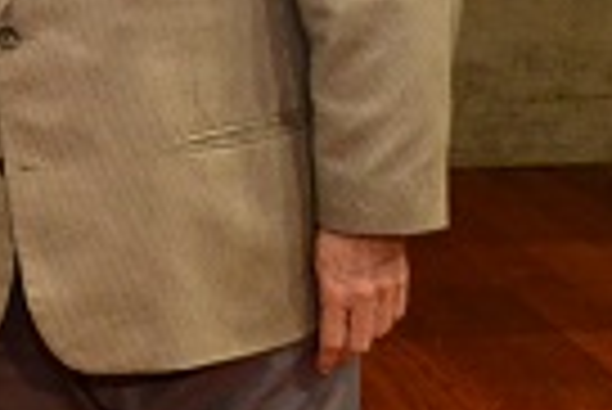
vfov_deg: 8.8
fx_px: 2485
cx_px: -288
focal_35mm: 146
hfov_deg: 13.3
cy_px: -444
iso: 4000
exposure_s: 1/125
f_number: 5.6
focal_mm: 32
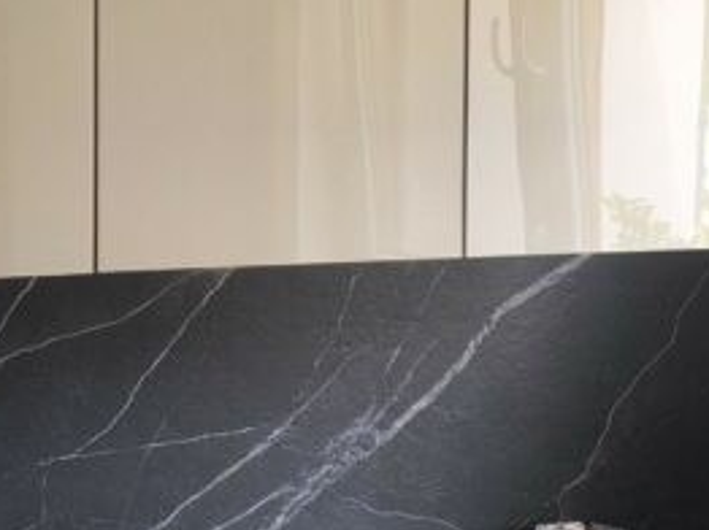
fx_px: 1842
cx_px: 181
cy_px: 124
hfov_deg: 21.6
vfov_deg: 16.3
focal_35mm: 90
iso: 320
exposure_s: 1/100
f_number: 1.65
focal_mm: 6.14
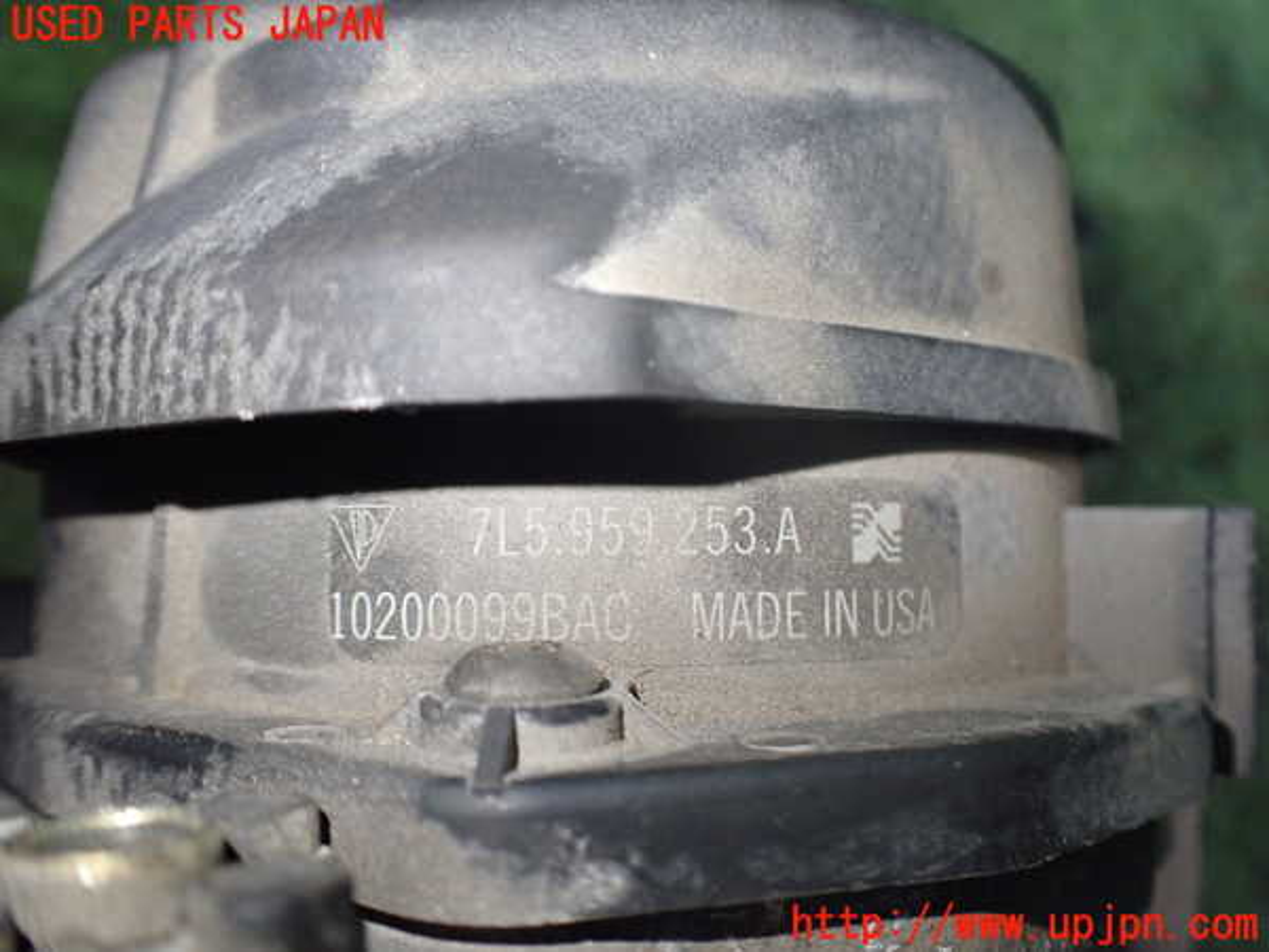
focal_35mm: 30
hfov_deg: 60.0
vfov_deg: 46.8
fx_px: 1100
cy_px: 476
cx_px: 634
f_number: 2.3
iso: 640
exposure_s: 1/125
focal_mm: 5.4
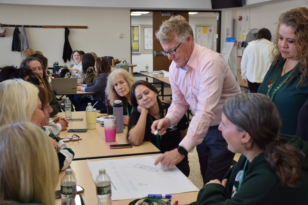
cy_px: 102
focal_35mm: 48
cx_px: 154
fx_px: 411
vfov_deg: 28.1
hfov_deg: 41.1
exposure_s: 1/80
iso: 400
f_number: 4.2
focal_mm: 32
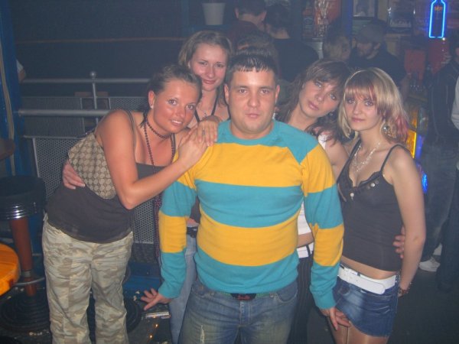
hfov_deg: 49.0
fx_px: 504
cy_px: 172
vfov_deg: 37.7
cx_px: 230
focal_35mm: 38
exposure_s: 1/60
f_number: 2.8
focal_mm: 7.9
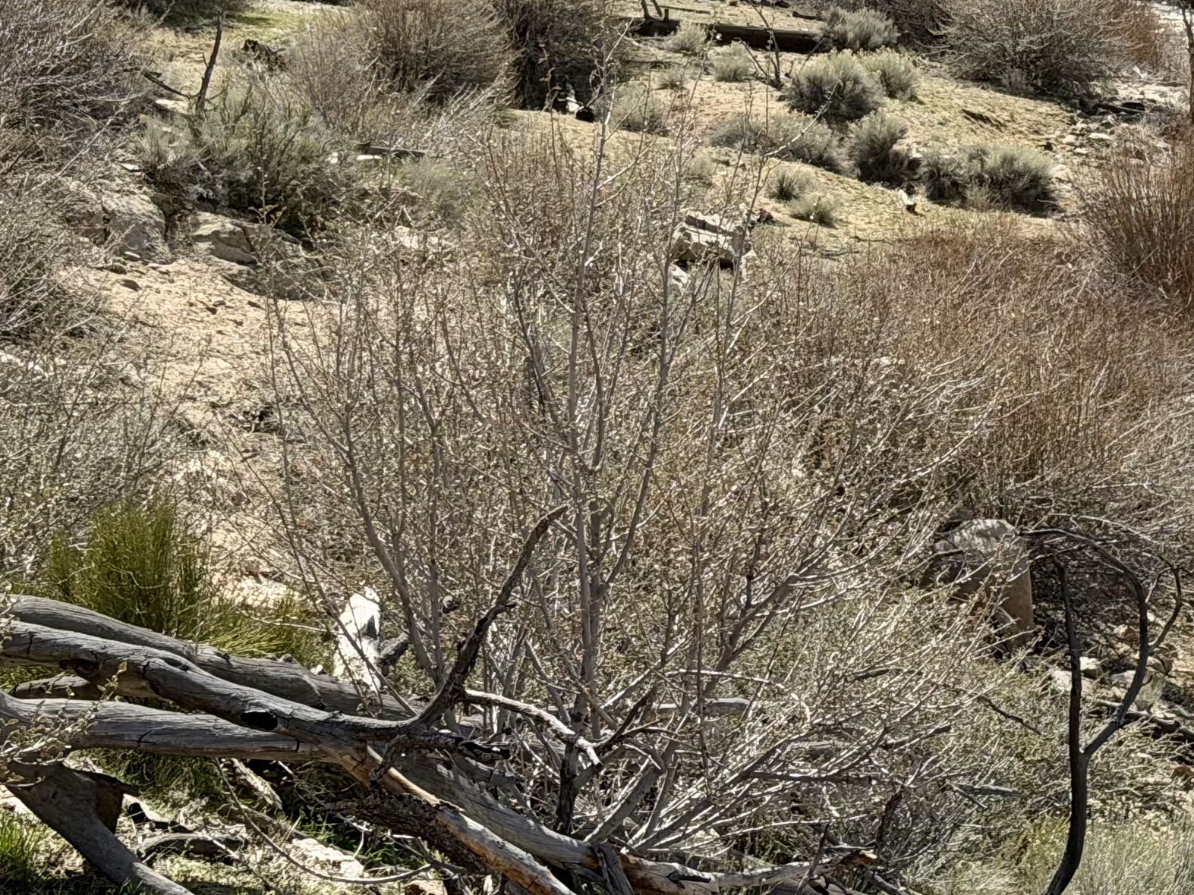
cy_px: 22
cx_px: 909
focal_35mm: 123
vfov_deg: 11.9
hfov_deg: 15.9
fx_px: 4243
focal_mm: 6.76
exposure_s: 1/5587
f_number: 1.78
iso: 80
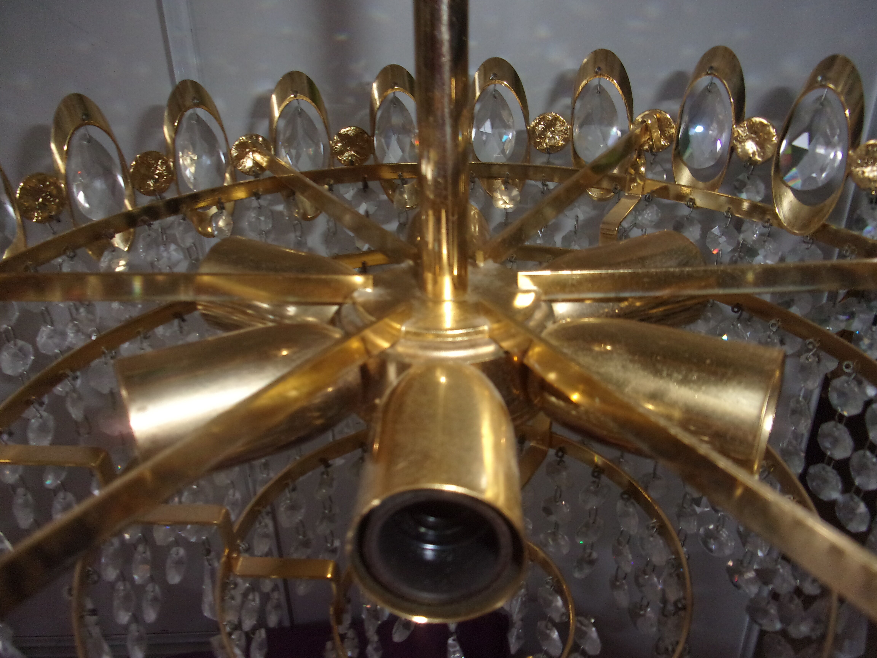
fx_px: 709
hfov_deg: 63.4
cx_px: 438
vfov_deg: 49.7
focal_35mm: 28
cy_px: 329
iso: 200
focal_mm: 5.1
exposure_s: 1/34
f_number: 3.9
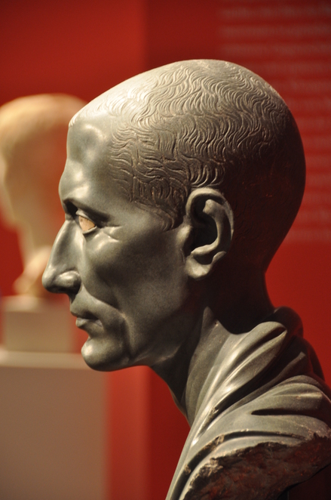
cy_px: 250
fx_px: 2491
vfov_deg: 11.4
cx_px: 166
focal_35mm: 180
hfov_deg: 7.6
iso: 500
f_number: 5.3
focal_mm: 120
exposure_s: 1/10
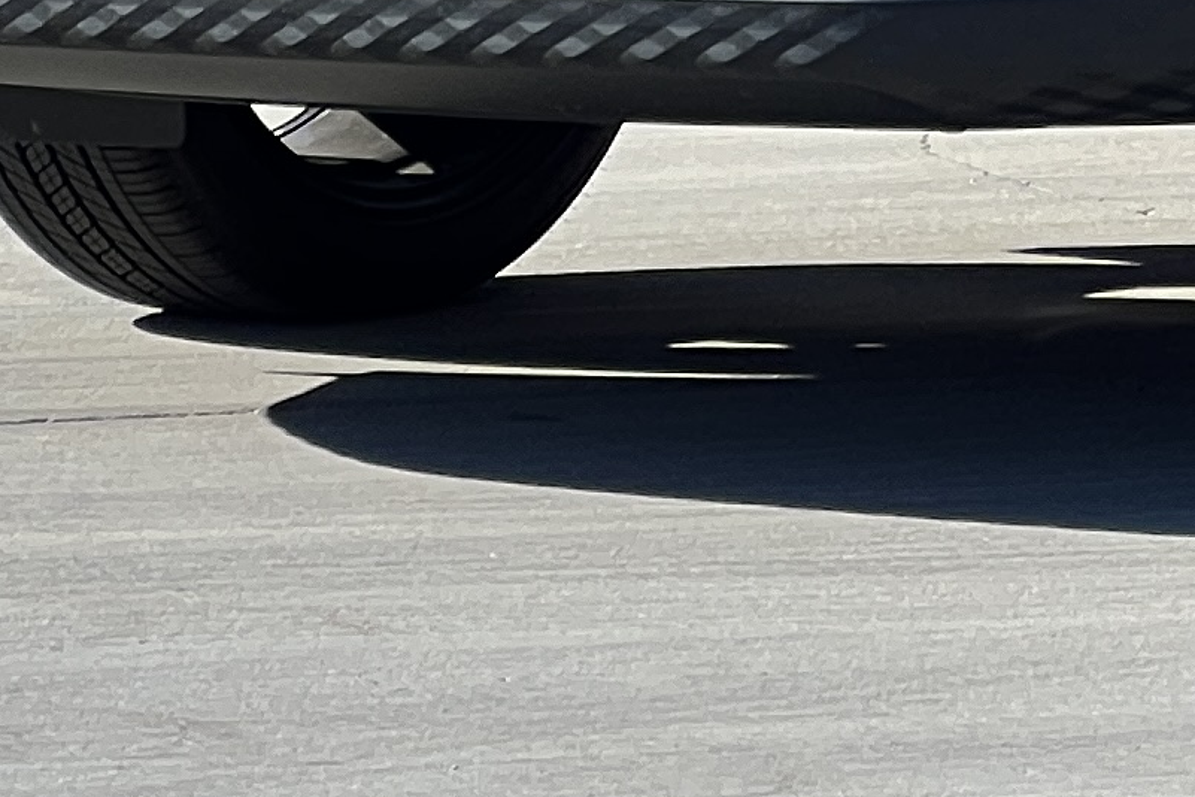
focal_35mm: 403
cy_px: -1437
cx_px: 1801
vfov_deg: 3.3
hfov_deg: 5.1
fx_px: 13376
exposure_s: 1/337
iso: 32
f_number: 2.8
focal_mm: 9
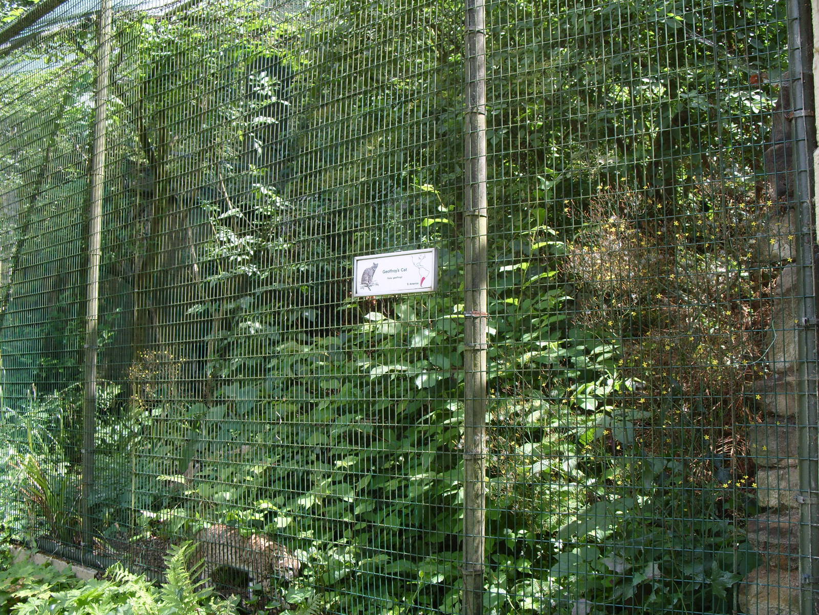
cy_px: 308
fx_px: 828
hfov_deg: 52.6
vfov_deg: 40.7
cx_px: 410
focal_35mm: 35
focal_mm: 7.8
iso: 80
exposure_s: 1/125
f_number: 3.4
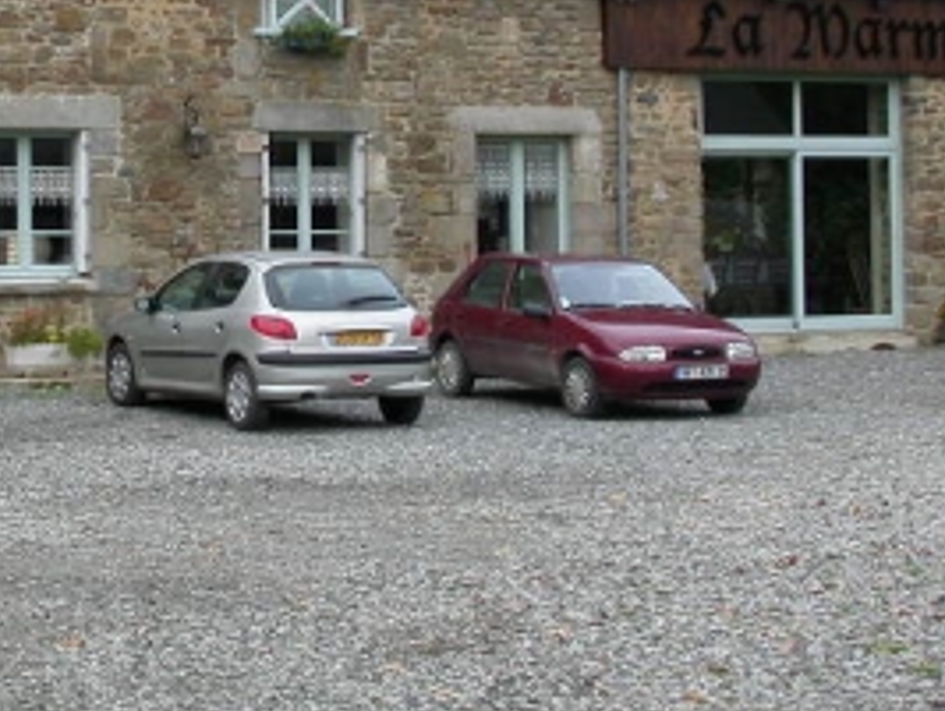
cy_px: 145
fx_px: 2652
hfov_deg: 20.0
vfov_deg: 15.2
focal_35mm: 97
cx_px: 184
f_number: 3.7
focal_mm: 7.85
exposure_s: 1/93.5
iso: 100
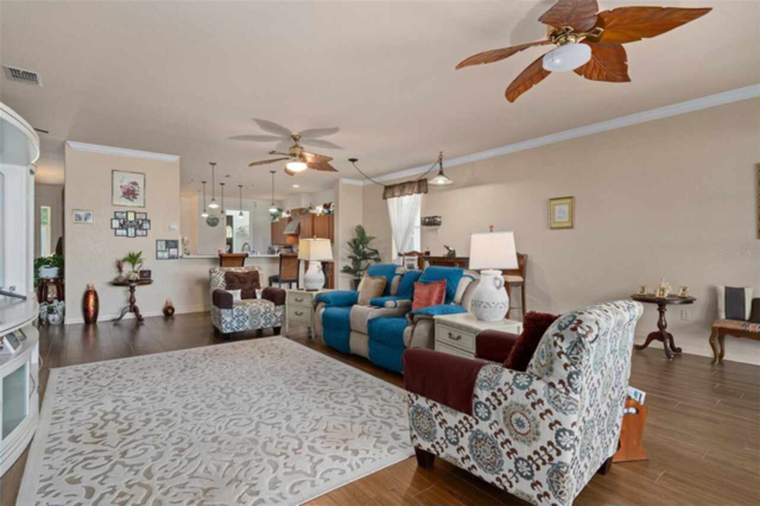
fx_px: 359
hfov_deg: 93.3
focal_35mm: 17
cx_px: 380
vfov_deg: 70.4
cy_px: 253
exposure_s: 1/1.25
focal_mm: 17
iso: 320
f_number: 8
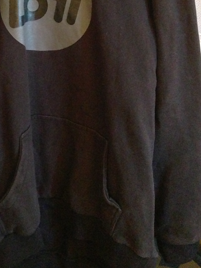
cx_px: 44
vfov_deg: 31.7
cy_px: 46
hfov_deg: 24.5
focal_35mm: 59
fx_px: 457
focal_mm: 4.13
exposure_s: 1/20
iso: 1600
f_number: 2.4
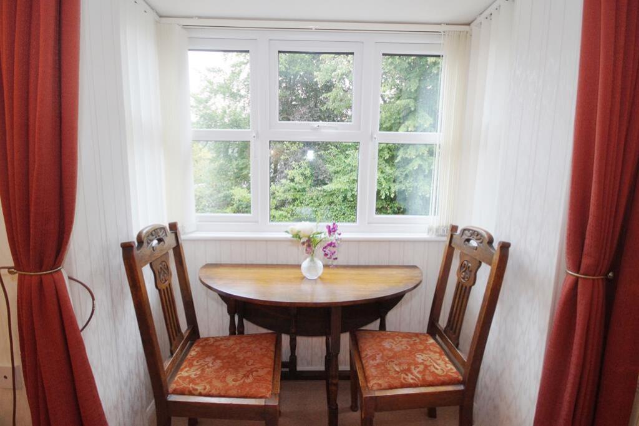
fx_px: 266
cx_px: 320
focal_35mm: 15
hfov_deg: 100.4
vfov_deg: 77.3
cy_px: 213
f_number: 4
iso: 640
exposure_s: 1/160
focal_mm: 10
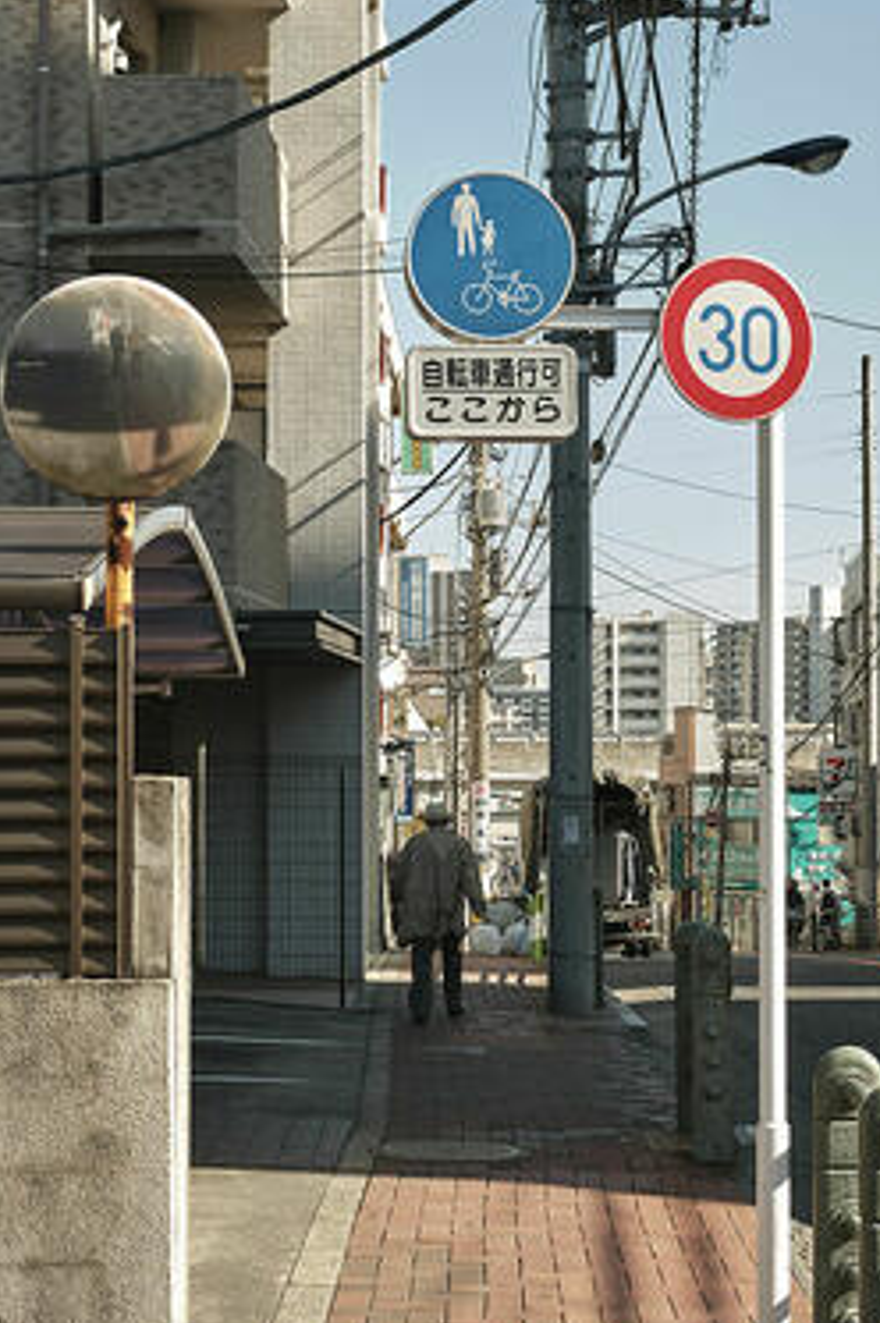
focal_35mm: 66
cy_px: 709
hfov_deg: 20.6
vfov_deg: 30.5
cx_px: 507
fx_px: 2424
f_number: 5.6
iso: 125
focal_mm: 27
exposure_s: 1/320
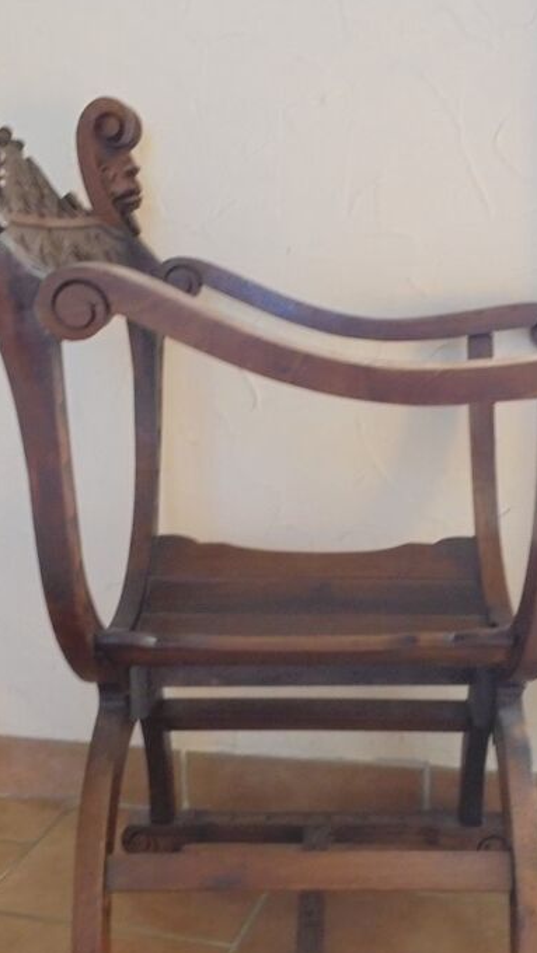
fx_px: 1239
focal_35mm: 49
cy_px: 594
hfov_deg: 24.4
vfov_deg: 41.8
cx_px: 311
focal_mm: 6.1
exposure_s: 1/13
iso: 400
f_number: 4
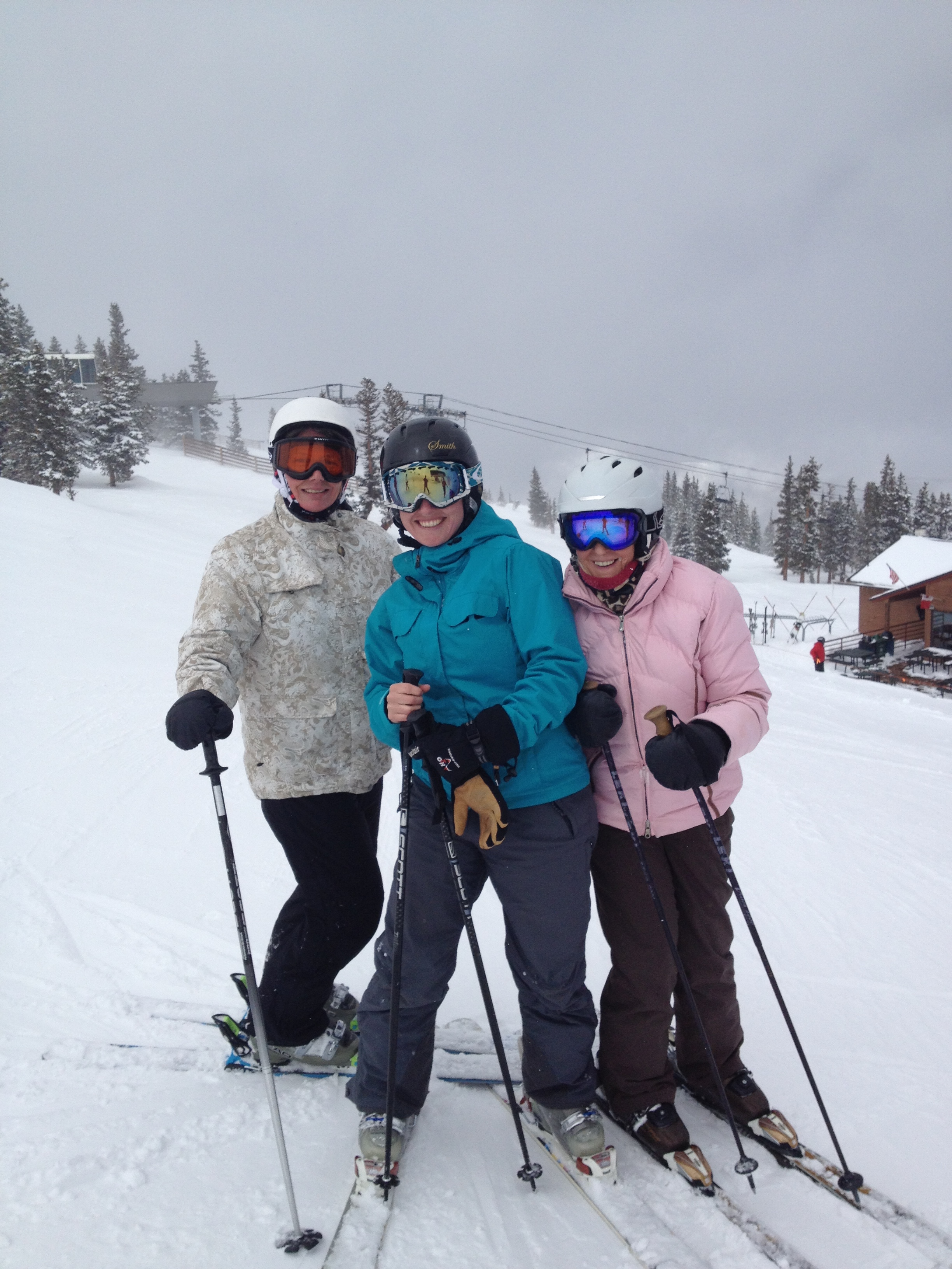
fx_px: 1283
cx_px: 476
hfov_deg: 40.7
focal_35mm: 35
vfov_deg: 52.6
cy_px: 634
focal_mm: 4.28
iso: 50
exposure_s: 1/6135
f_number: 2.4
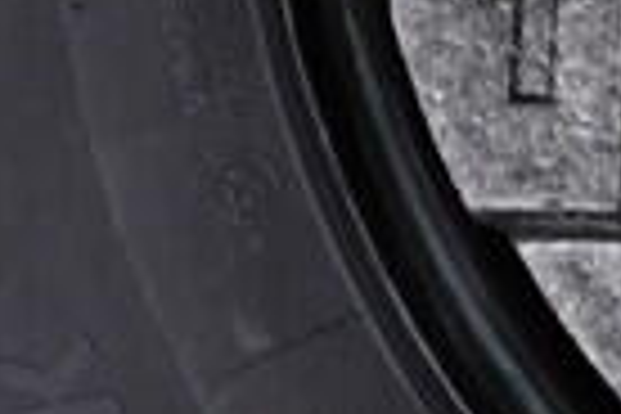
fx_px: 4623
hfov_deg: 7.3
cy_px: -362
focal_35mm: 268
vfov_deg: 5.1
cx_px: 1422
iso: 320
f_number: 2.8
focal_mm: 24
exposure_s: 1/40
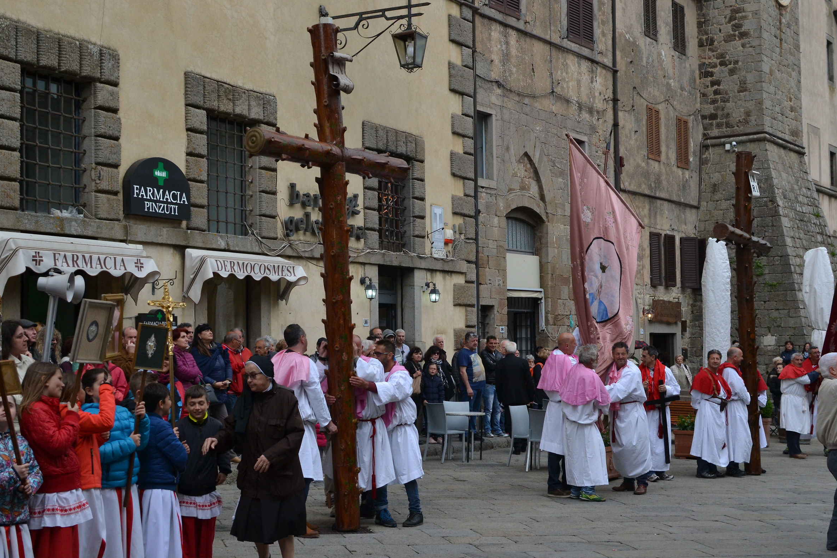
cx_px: 414
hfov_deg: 37.2
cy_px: 278
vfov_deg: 25.3
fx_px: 1244
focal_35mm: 54
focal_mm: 35
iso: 800
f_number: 5.6
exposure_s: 1/640
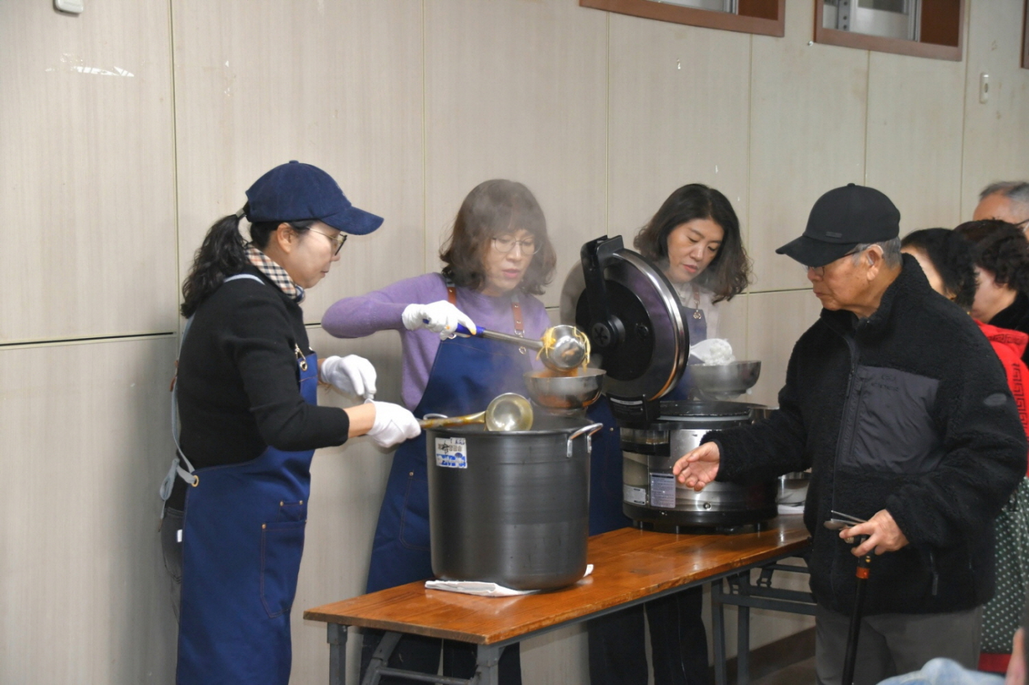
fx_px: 1971
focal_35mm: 69
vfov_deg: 19.7
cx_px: 514
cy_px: 342
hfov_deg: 29.3
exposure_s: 1/60.2
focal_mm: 46
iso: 1800
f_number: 4.8
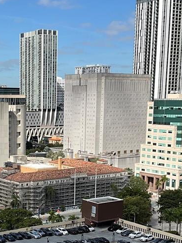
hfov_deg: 20.4
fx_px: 497
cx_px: 28
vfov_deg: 26.9
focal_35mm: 71
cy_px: 193
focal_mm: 3
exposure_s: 1/2227
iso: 25
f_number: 1.8
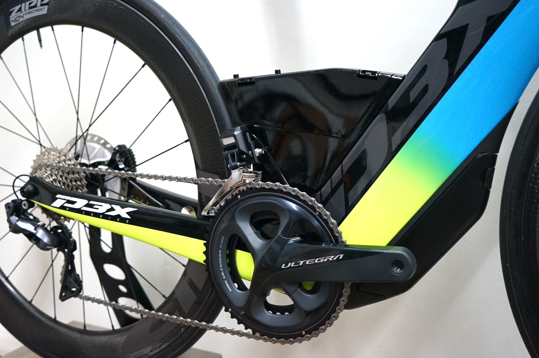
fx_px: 538
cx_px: 270
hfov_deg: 53.2
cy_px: 179
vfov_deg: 36.8
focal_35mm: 36
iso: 5000
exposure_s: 1/160
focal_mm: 36
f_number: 4
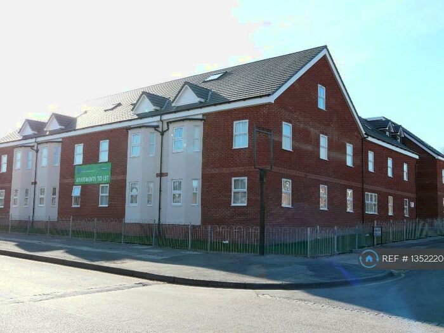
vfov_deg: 38.7
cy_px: 166
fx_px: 475
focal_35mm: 37
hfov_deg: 50.1
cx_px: 222
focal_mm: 6.1
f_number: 5.6
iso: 100
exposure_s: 1/200
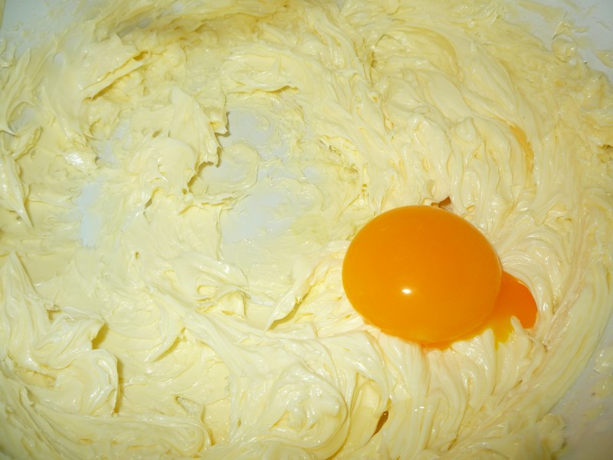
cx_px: 306
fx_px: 531
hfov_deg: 60.0
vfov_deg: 46.8
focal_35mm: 30
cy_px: 230
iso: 100
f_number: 4
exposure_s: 1/30
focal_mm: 5.2
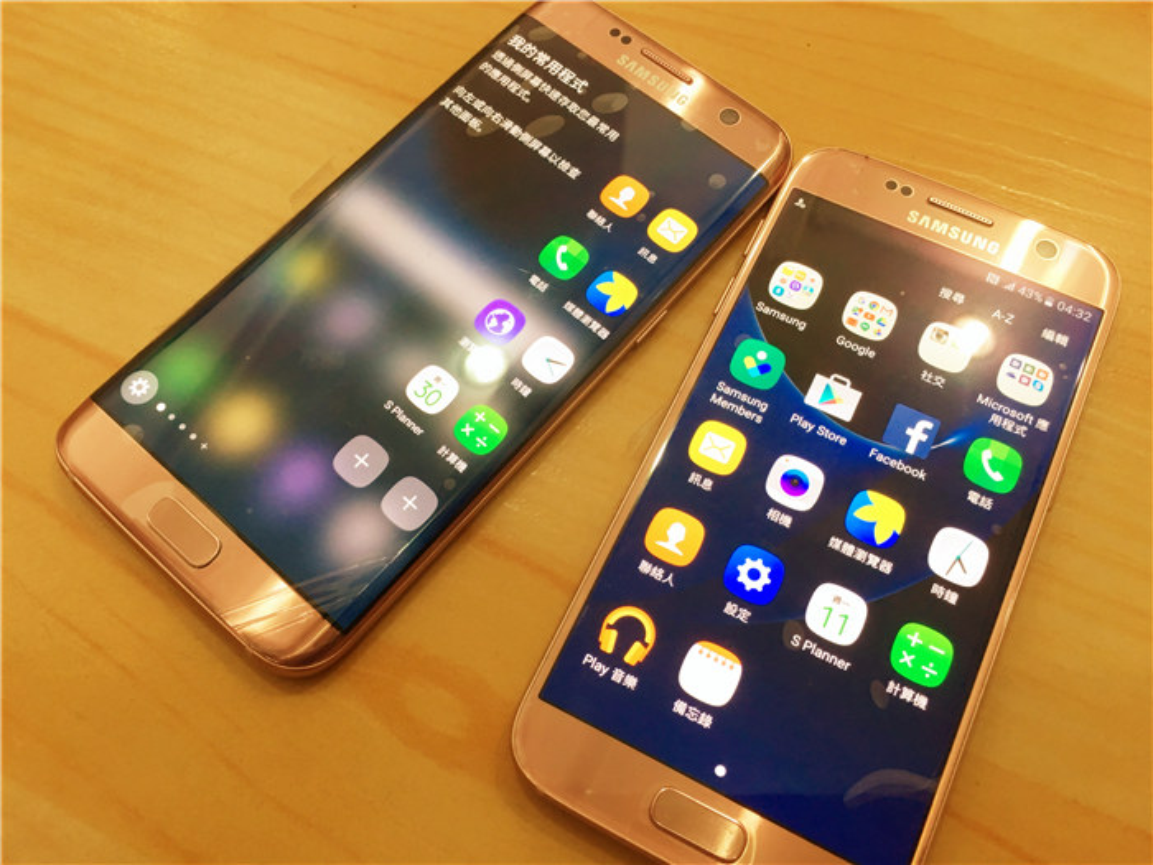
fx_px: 966
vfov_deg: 48.2
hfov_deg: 61.7
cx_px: 576
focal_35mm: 29
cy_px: 432
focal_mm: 4.15
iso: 64
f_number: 2.2
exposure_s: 1/17
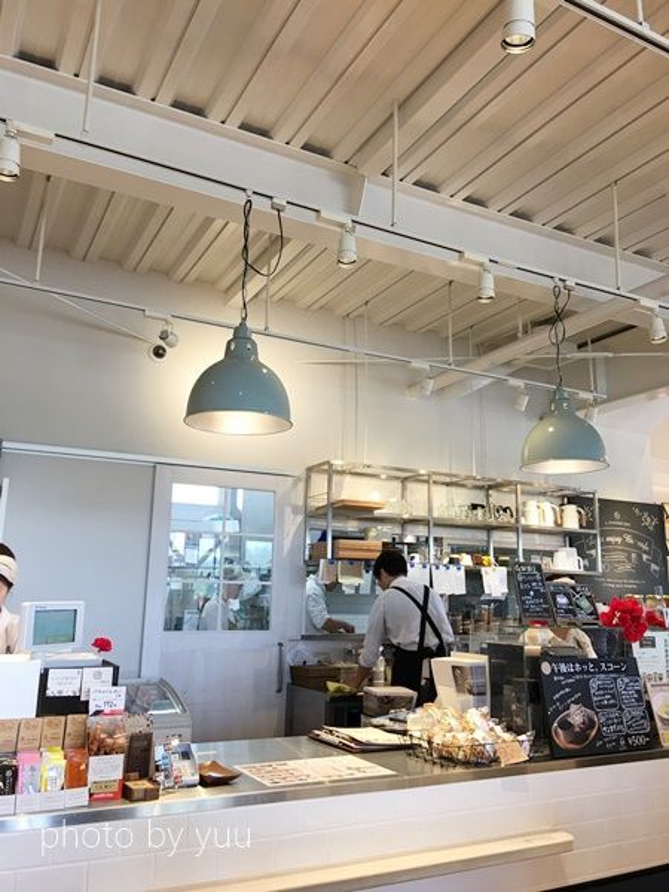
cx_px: 334
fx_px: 747
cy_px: 446
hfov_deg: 48.2
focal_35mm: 29
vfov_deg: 61.7
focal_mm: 4.15
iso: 32
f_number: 2.2
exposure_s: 1/40
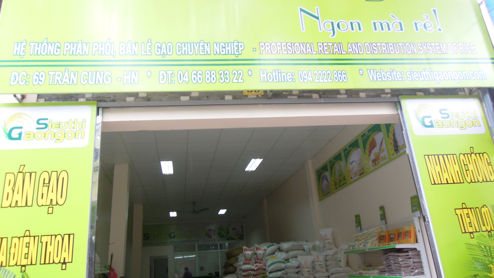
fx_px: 354
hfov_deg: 69.8
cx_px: 240
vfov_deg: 42.9
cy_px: 143
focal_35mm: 27
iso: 160
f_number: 2.8
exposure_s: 1/100
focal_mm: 4.3
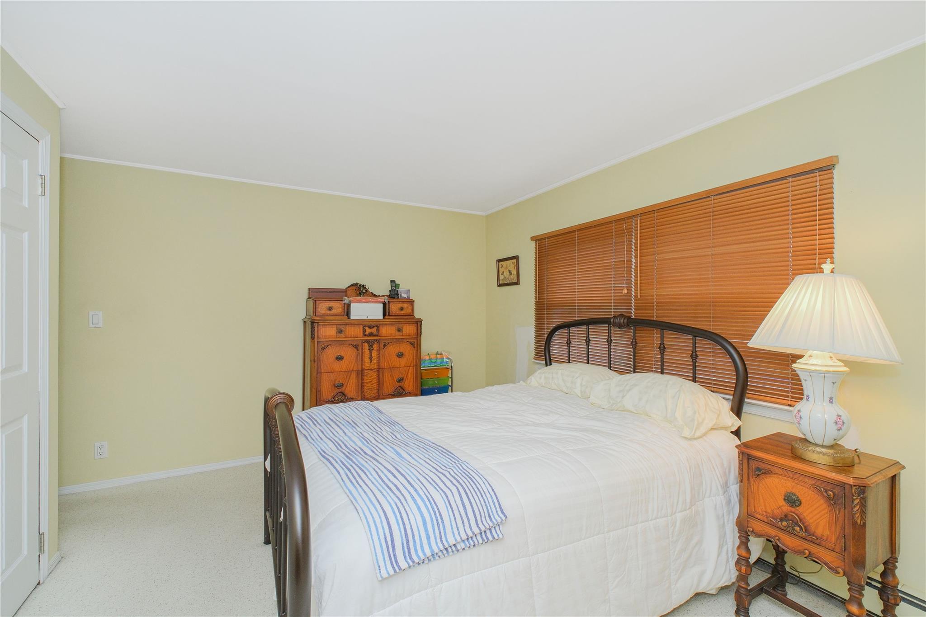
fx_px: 386
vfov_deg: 77.3
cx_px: 463
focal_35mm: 15
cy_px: 308
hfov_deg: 100.4
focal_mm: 10
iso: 640
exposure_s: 1/60
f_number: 8
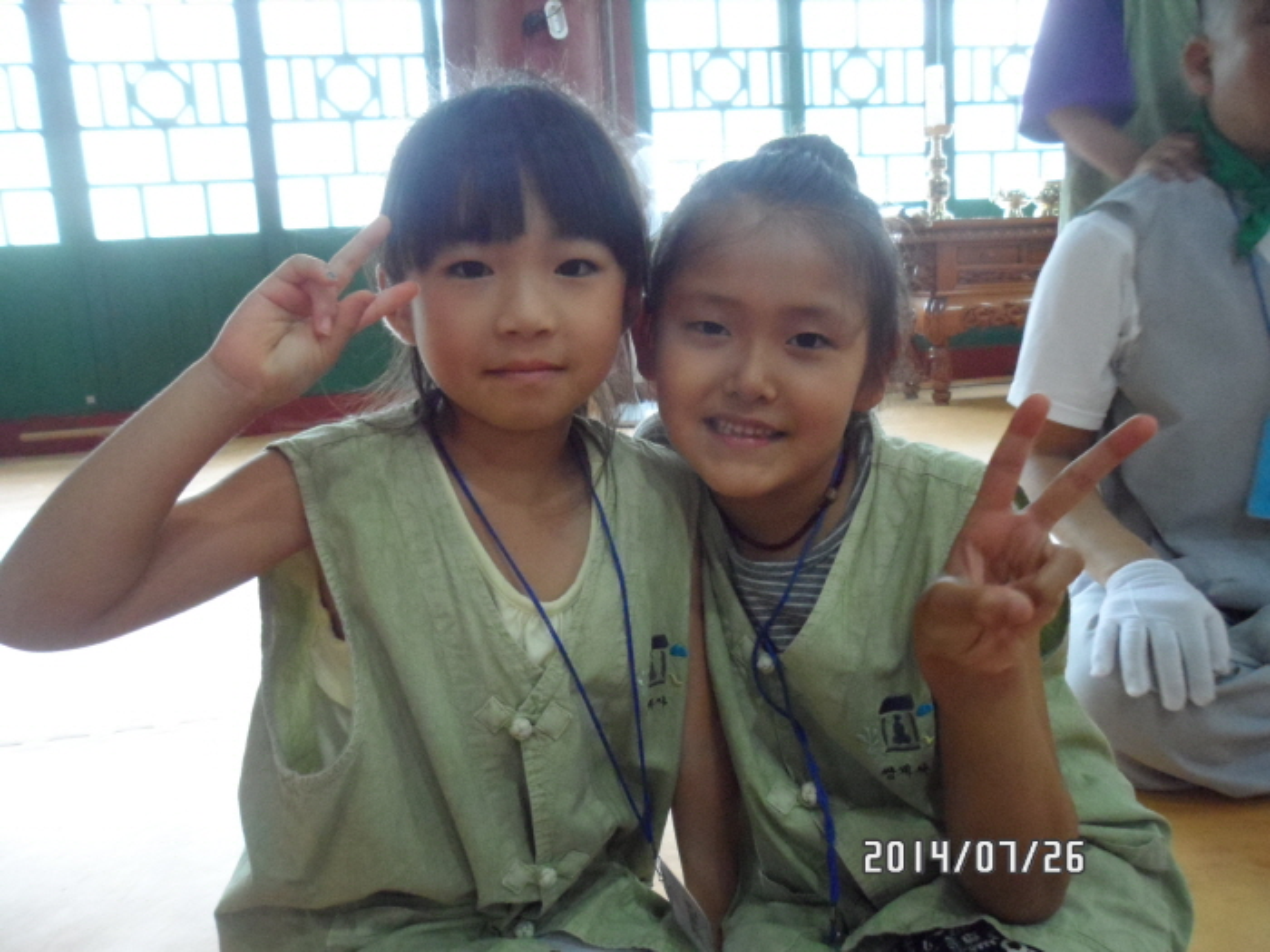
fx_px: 954
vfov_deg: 53.1
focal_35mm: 26
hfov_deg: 67.3
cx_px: 635
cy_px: 476
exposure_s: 1/15
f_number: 3.3
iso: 800
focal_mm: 4.9
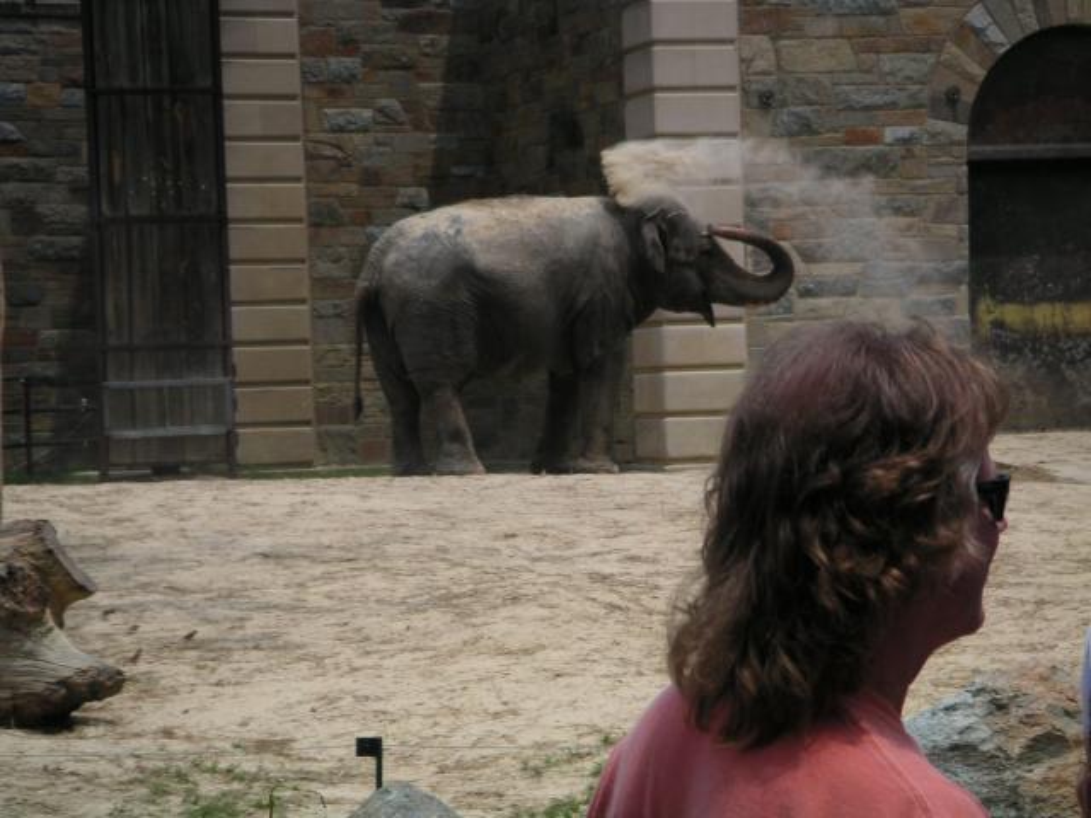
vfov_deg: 13.3
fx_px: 3498
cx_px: 546
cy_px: 409
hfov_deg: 17.7
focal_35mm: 111
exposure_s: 1/750
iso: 50
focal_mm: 17.1
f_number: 3.6
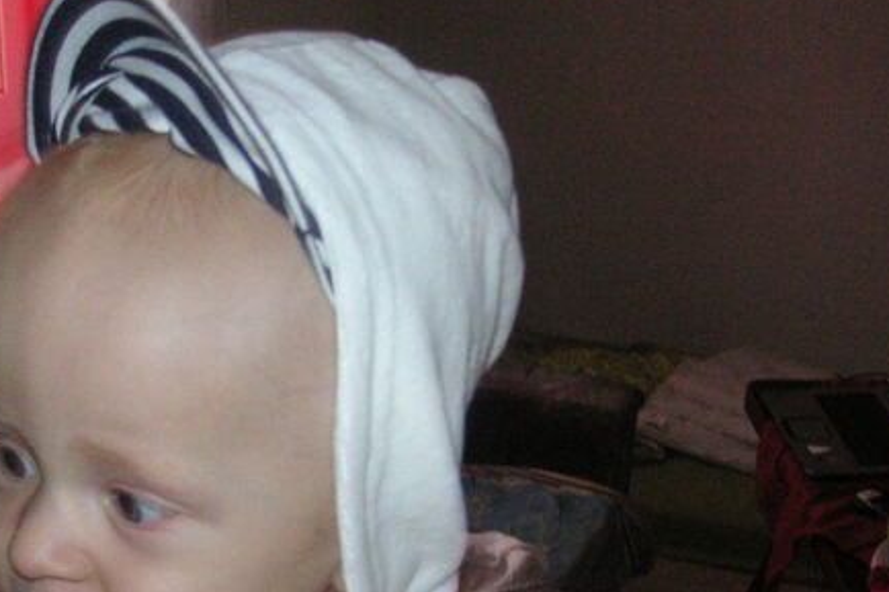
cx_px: 166
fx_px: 1753
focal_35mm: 71
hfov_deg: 27.8
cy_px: 422
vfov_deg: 19.1
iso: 160
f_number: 2.8
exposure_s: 1/45
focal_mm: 6.1
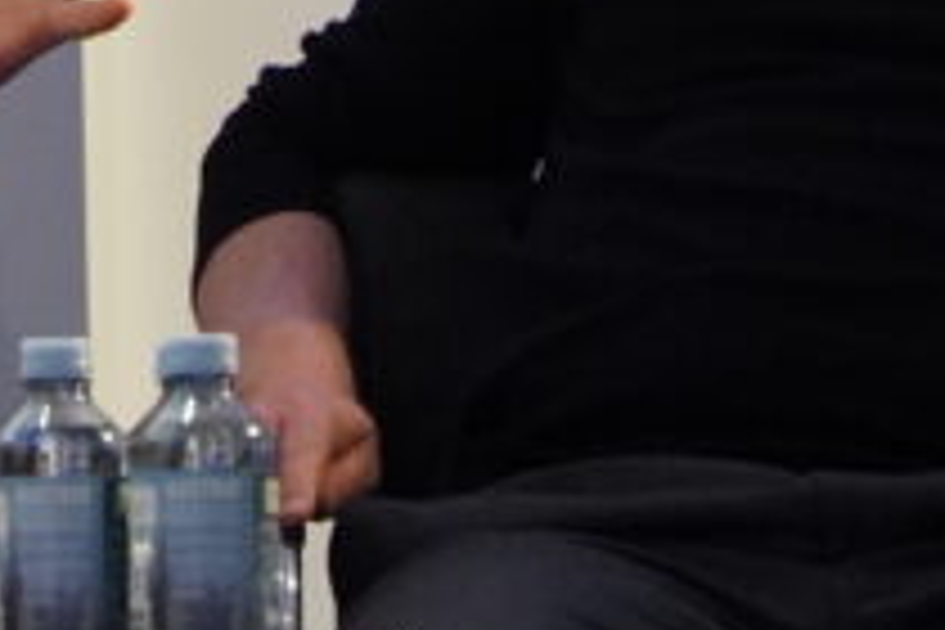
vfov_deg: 1.8
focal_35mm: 760
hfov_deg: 2.7
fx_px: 19948
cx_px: -765
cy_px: -470
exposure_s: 1/160
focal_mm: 104
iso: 2500
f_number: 4
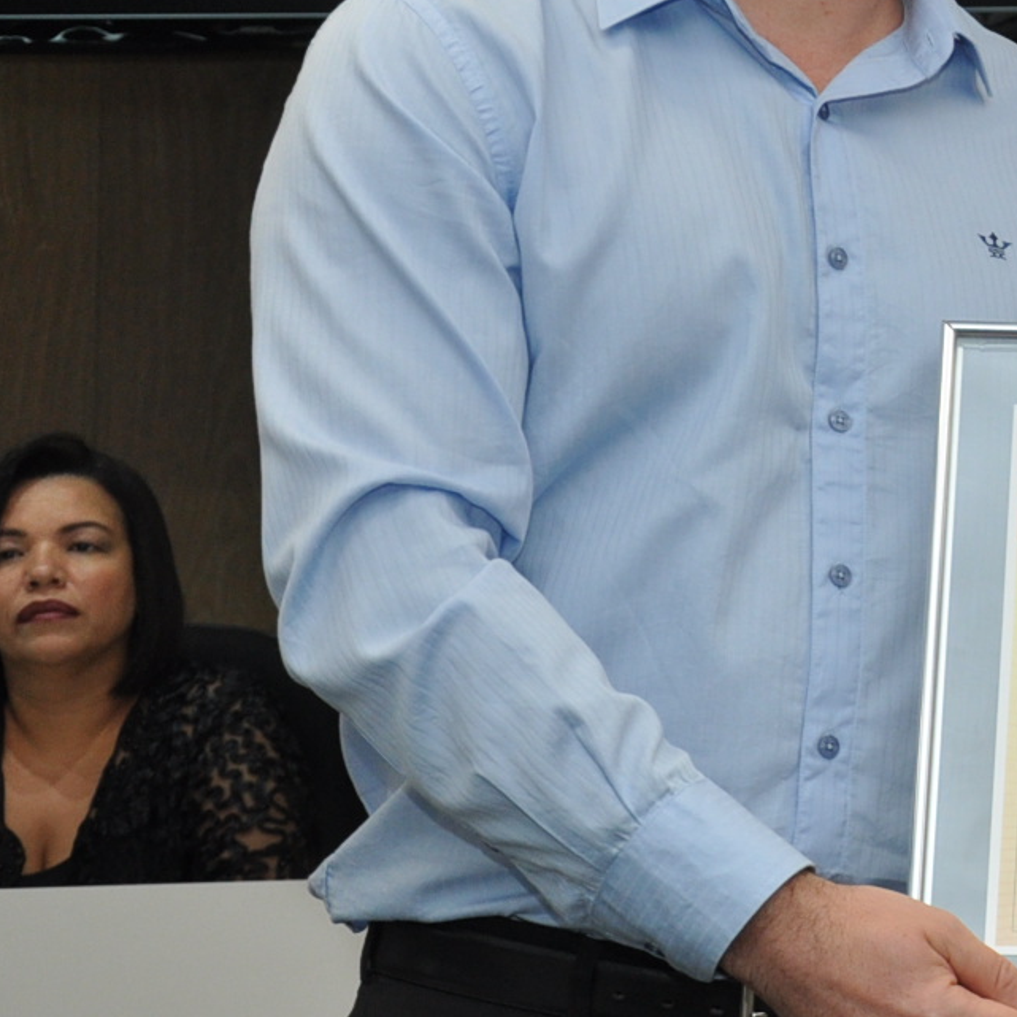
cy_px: 255
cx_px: 1647
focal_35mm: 179
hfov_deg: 9.4
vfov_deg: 9.8
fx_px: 5950
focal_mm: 42
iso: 500
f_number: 6.3
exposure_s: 1/125
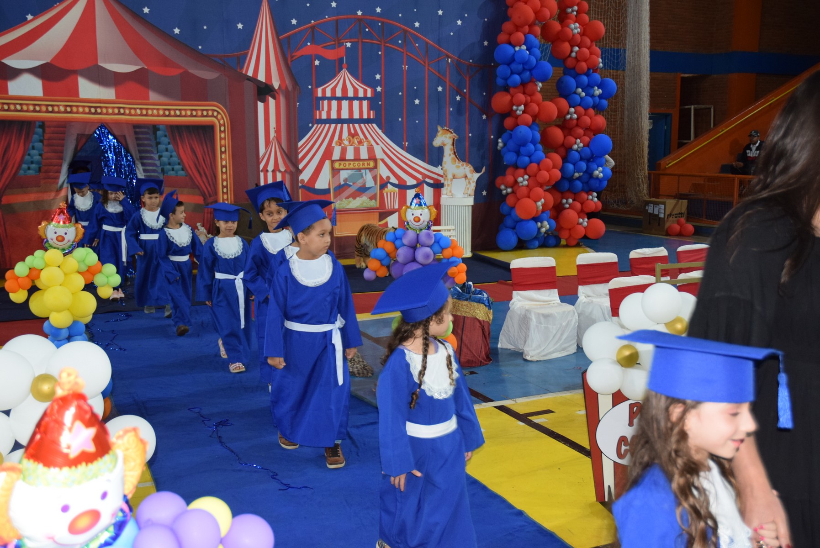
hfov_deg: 51.2
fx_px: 855
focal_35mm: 38
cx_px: 410
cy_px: 274
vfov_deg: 35.6
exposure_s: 1/60
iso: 1400
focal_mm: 25
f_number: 3.8
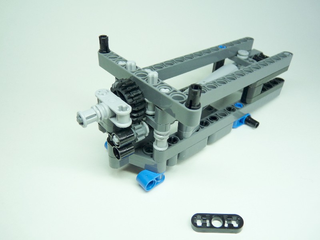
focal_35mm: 27
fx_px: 250
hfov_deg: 65.3
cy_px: 120
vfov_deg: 51.4
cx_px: 160
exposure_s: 1/50
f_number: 2.8
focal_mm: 4.8
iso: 100
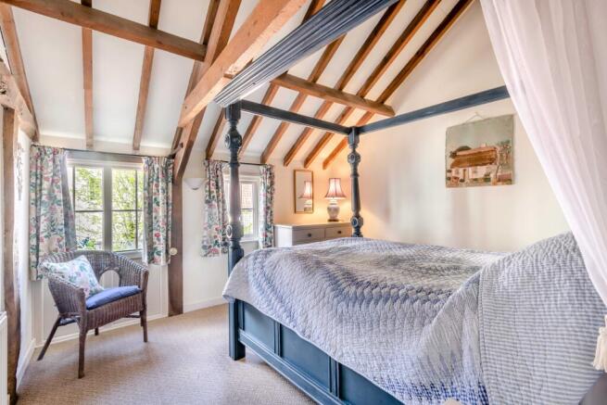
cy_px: 202
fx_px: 287
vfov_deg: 70.5
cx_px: 304
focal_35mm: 17
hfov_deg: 93.3
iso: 100
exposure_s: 1/15
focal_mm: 17
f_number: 11
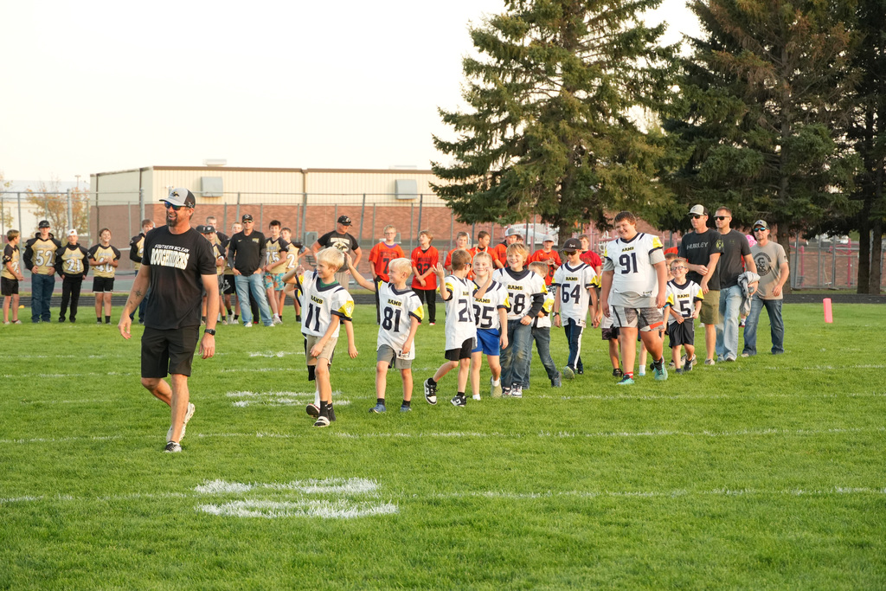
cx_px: 443
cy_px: 296
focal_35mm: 105
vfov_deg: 13.0
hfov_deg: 19.5
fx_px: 2584
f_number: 5.6
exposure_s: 1/400
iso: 1600
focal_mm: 70
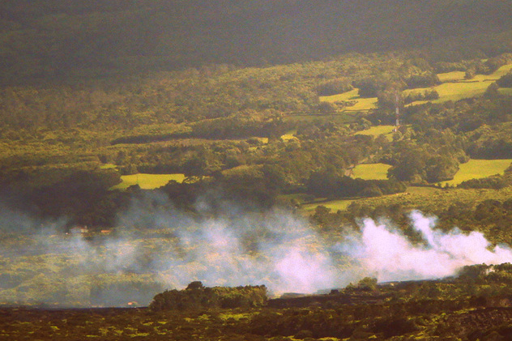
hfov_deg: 5.6
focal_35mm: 366
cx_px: 337
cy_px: 83
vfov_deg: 3.8
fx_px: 5204
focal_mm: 23.73
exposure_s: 1/640
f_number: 5.6
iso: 80
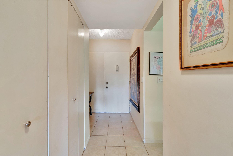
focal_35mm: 15
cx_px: 116
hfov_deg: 100.4
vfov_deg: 77.3
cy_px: 78
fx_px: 97
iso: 1000
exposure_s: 1/6
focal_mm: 10
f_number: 8
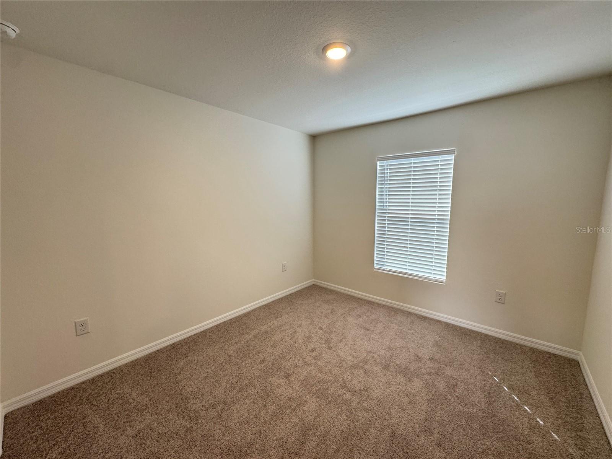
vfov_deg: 85.7
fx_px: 248
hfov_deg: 102.1
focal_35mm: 14
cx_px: 306
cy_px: 230
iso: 200
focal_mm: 2.22
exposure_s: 1/120
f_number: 2.2
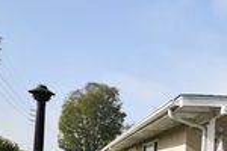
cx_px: 319
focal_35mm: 50
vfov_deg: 24.8
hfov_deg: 29.0
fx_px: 315
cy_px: 174
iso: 100
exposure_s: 1/250
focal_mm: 10
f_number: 9
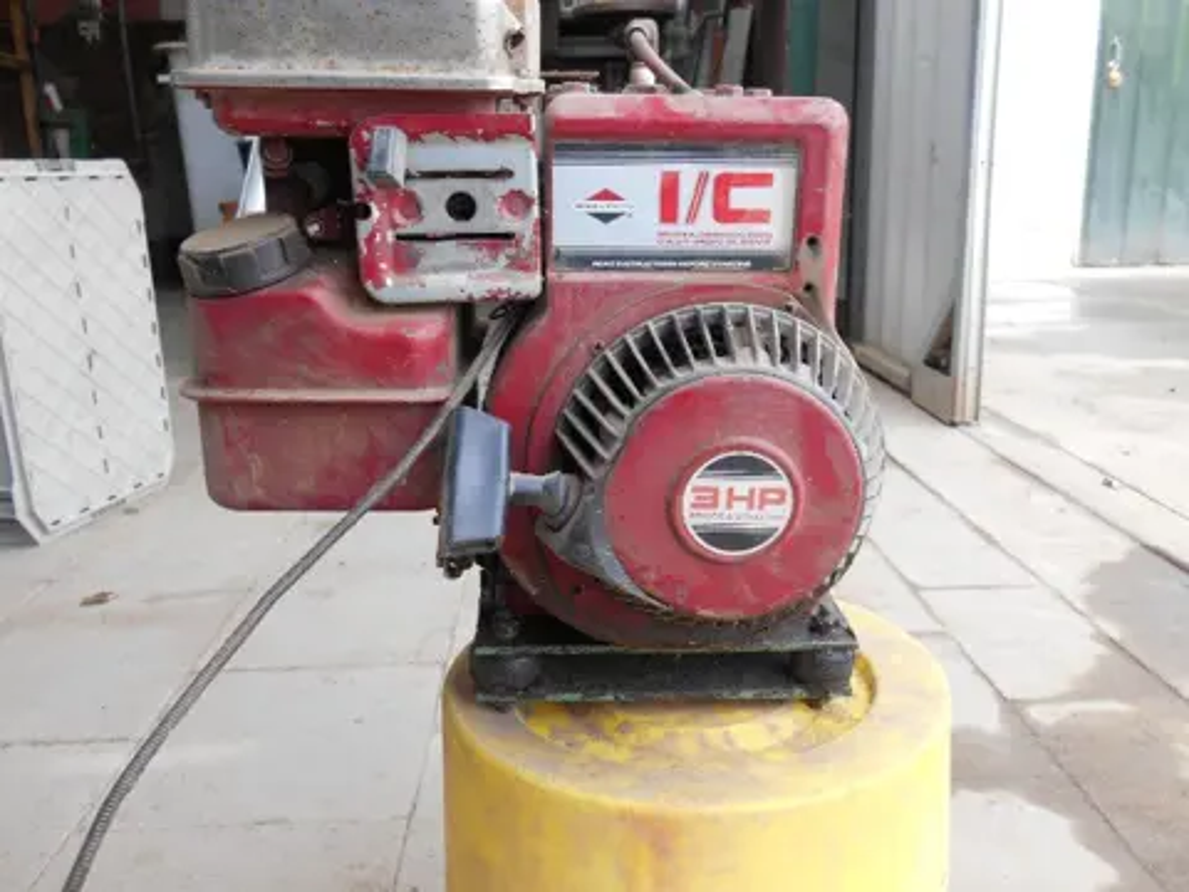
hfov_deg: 58.4
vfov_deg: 45.4
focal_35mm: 31
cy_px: 446
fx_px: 1065
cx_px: 594
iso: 80
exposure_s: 1/50
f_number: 3.6
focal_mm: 5.5
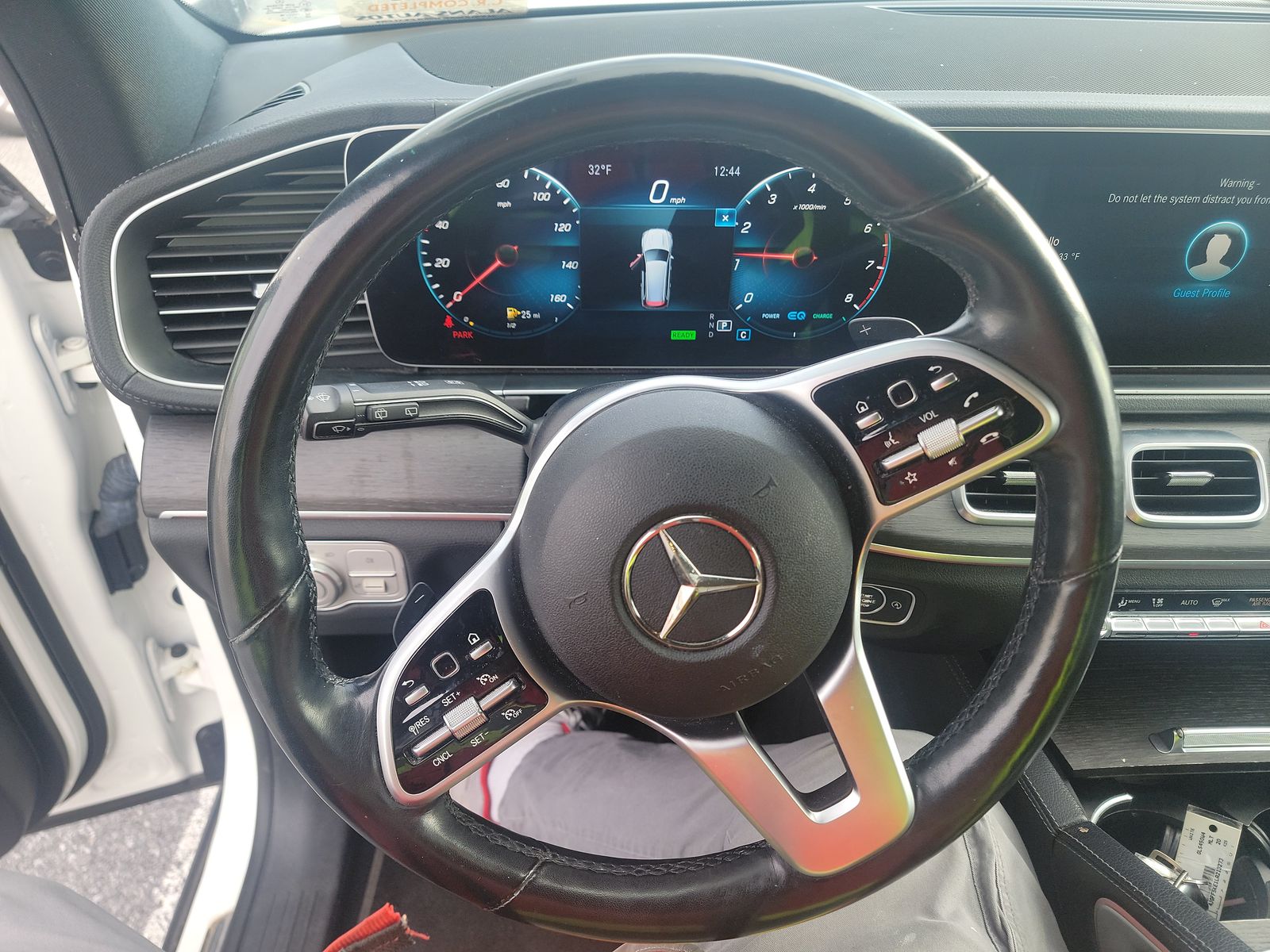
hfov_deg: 71.6
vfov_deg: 56.8
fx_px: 881
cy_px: 476
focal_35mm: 24
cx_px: 635
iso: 52
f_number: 1.8
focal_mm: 6.7
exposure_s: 1/59
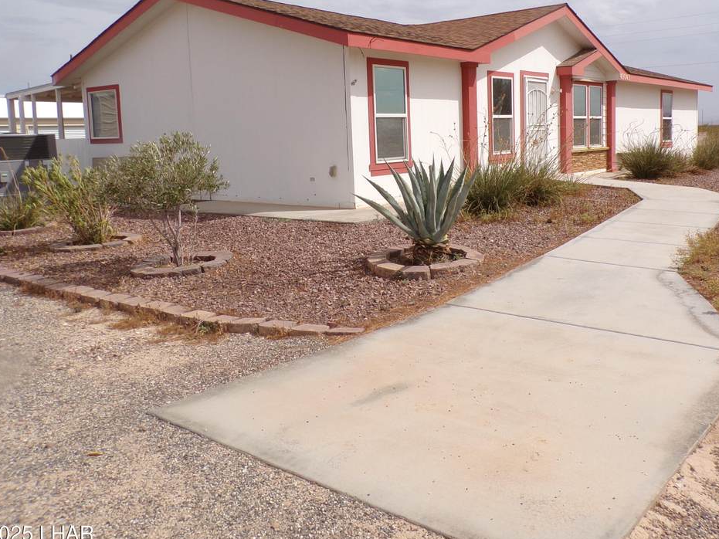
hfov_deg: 54.5
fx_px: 685
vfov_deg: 42.6
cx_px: 464
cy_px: 197
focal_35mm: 33
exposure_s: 1/950
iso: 80
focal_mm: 4.3
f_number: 5.8
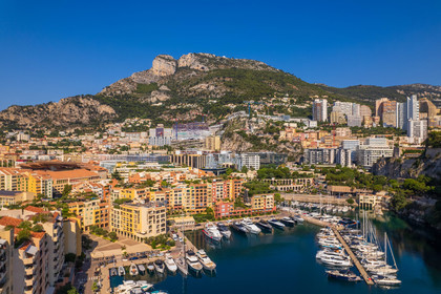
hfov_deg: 78.6
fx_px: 269
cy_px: 147
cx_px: 220
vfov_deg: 57.2
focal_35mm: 22
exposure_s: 1/80
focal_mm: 8.4
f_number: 2.8
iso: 100
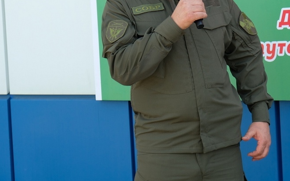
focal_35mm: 120
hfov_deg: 17.3
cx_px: 193
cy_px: 54
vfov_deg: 10.9
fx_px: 948
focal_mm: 50.5
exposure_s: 1/640
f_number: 5.6
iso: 640
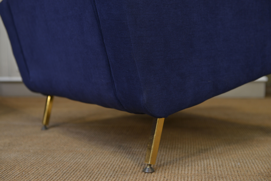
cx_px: 136
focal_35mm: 50
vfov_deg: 27.0
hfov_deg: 39.6
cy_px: 90
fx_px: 376
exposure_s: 1/50
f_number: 3.5
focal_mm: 50
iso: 400
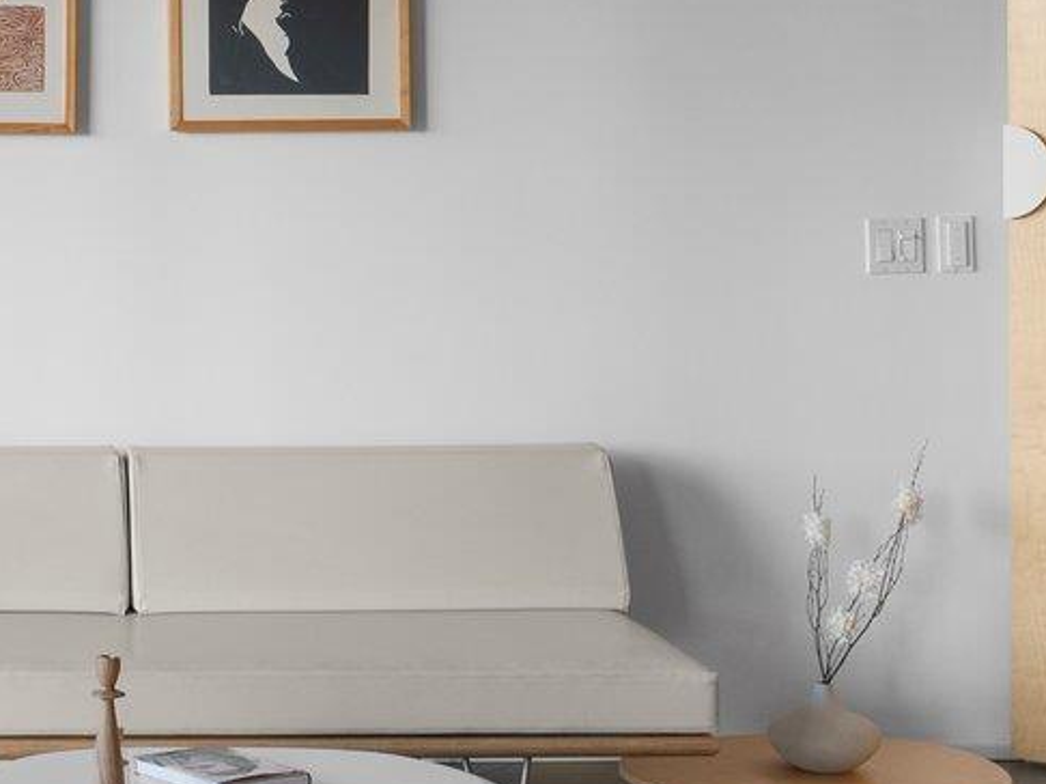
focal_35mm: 83
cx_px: -142
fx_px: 2508
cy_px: 248
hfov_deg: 22.1
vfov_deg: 17.7
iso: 400
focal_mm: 20.5
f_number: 8
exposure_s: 1/8
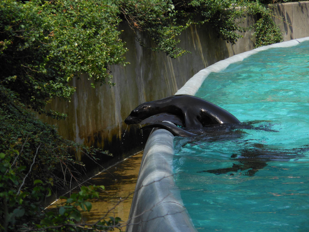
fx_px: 1776
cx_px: 153
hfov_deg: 9.9
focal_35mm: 199
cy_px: 118
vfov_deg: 7.5
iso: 80
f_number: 5.6
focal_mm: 35
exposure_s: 1/320
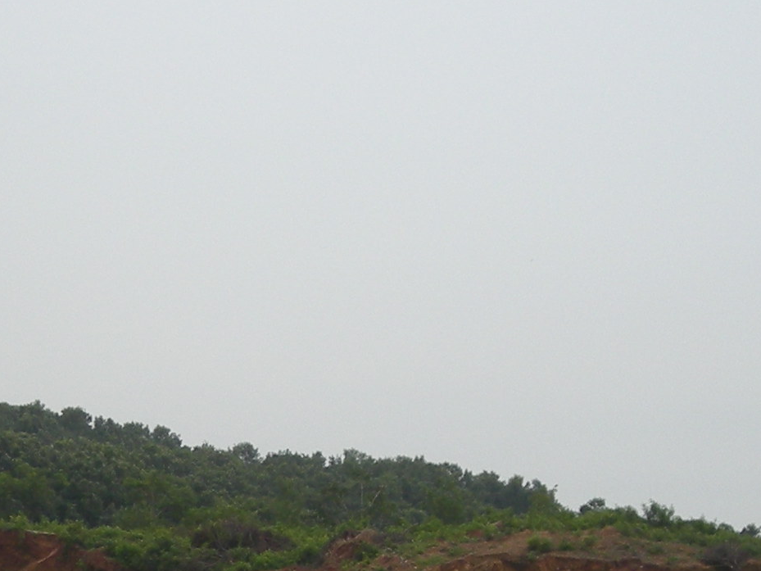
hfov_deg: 15.9
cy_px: 608
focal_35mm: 123
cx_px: 179
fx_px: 2704
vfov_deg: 11.9
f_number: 5.7
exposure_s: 1/365
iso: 64
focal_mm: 5.7
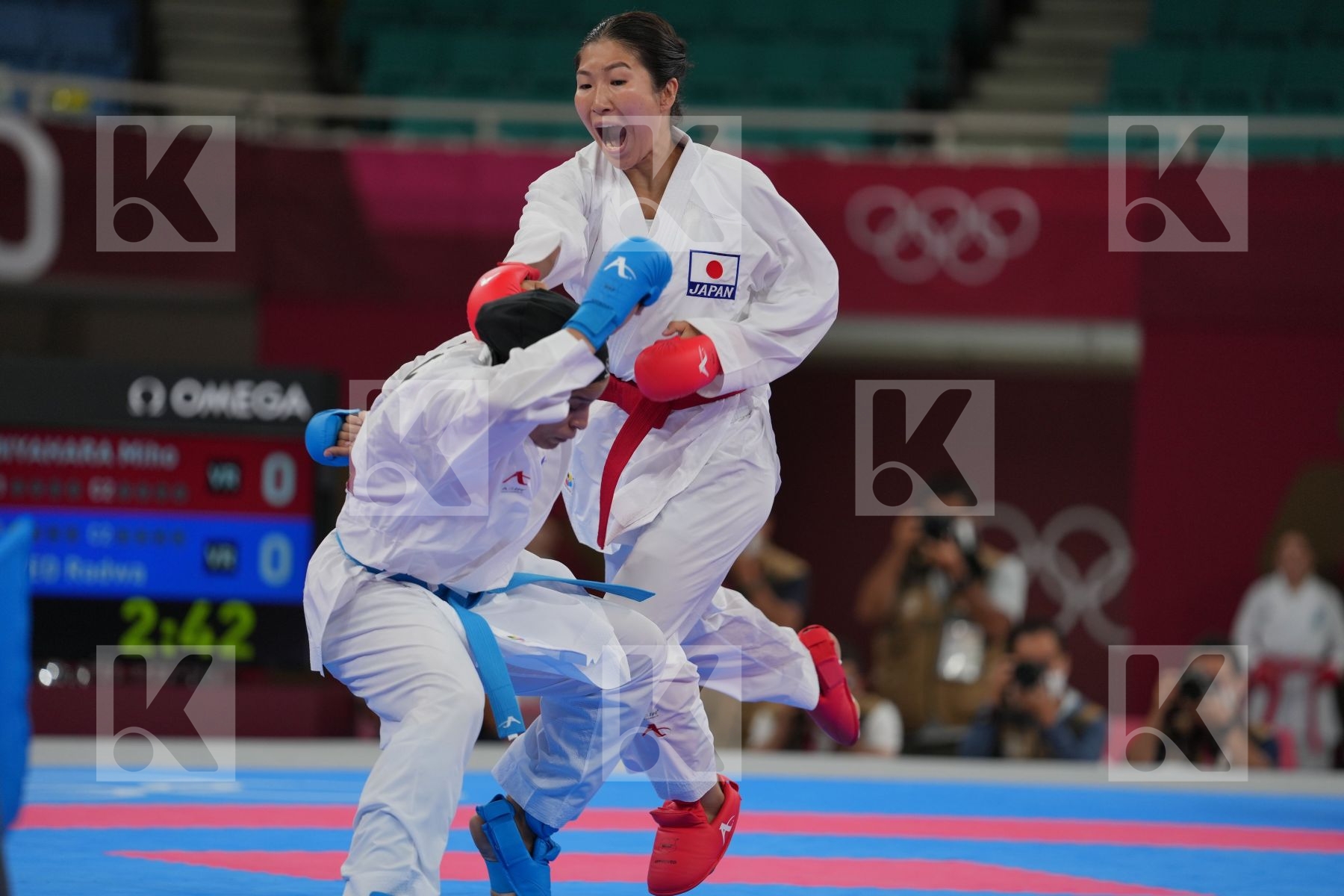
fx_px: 7466
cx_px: 672
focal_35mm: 200
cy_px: 448
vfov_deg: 6.9
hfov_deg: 10.3
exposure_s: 1/1000
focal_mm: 200
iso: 500
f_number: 2.8
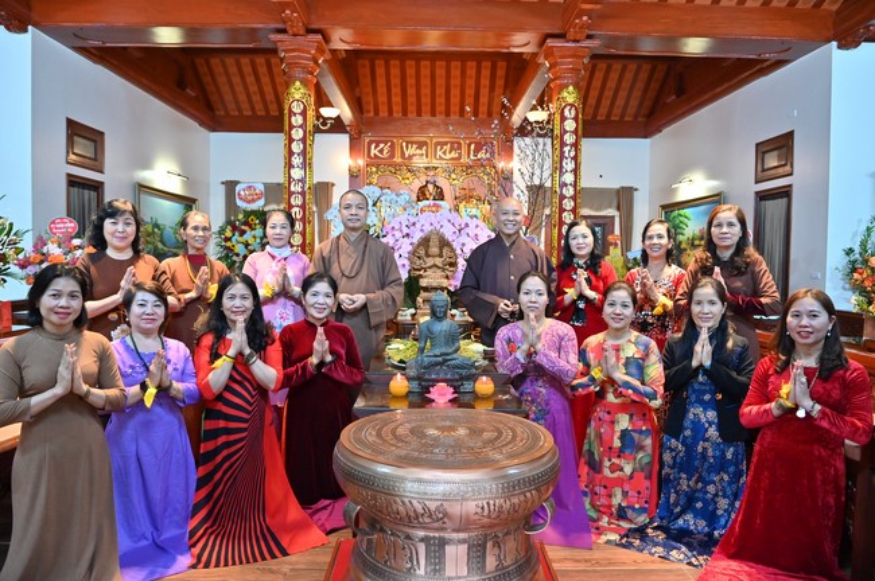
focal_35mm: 24
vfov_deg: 53.0
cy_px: 290
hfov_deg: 73.8
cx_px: 438
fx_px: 583
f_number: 5.6
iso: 3200
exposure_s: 1/60
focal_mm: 24
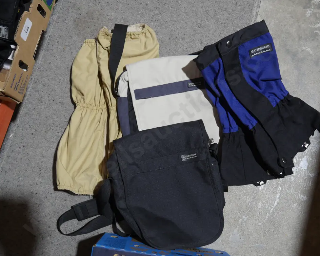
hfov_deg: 50.3
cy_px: 128
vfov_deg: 41.2
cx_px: 165
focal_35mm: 36
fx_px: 341
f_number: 4
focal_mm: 17
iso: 400
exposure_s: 1/60
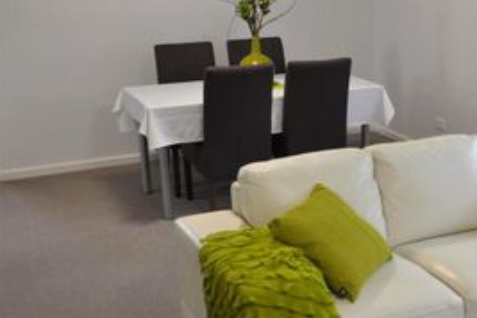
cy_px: 126
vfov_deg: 23.3
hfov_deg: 32.9
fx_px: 768
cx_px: 418
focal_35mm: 58
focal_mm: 22
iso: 400
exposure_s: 1/20
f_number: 4.5
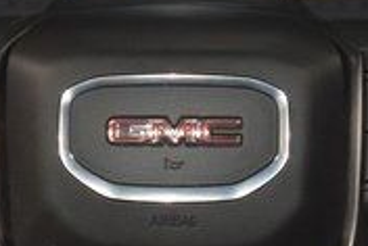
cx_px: 176
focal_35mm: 158
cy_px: 114
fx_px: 1616
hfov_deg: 13.0
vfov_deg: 8.7
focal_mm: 29
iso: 1800
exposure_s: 1/125
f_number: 3.8
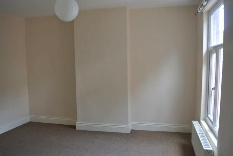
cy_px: 78
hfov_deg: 63.6
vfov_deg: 45.1
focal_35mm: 29
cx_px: 116
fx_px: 188
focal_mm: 11
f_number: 3.5
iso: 450
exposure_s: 1/60
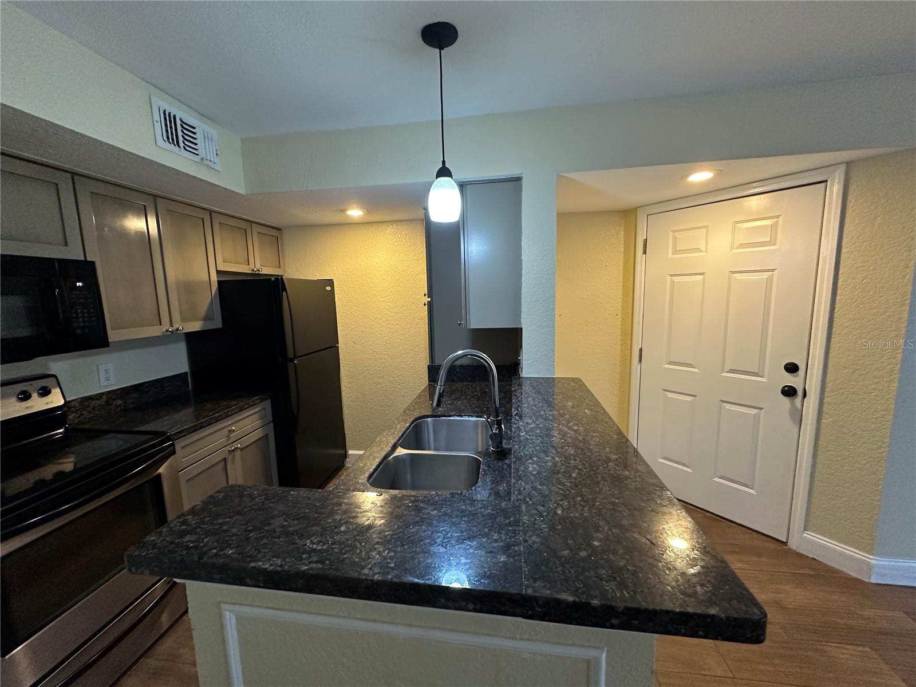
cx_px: 458
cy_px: 344
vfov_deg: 85.7
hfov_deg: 102.1
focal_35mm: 14
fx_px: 370
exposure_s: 1/60
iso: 320
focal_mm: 2.22
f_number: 2.2
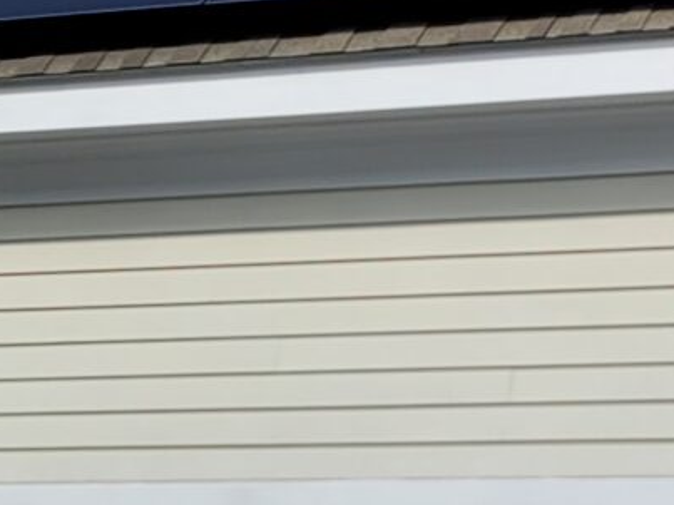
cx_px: 980
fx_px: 3095
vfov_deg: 9.3
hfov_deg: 11.9
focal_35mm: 159
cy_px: 336
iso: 20
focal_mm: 7
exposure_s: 1/496
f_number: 1.8
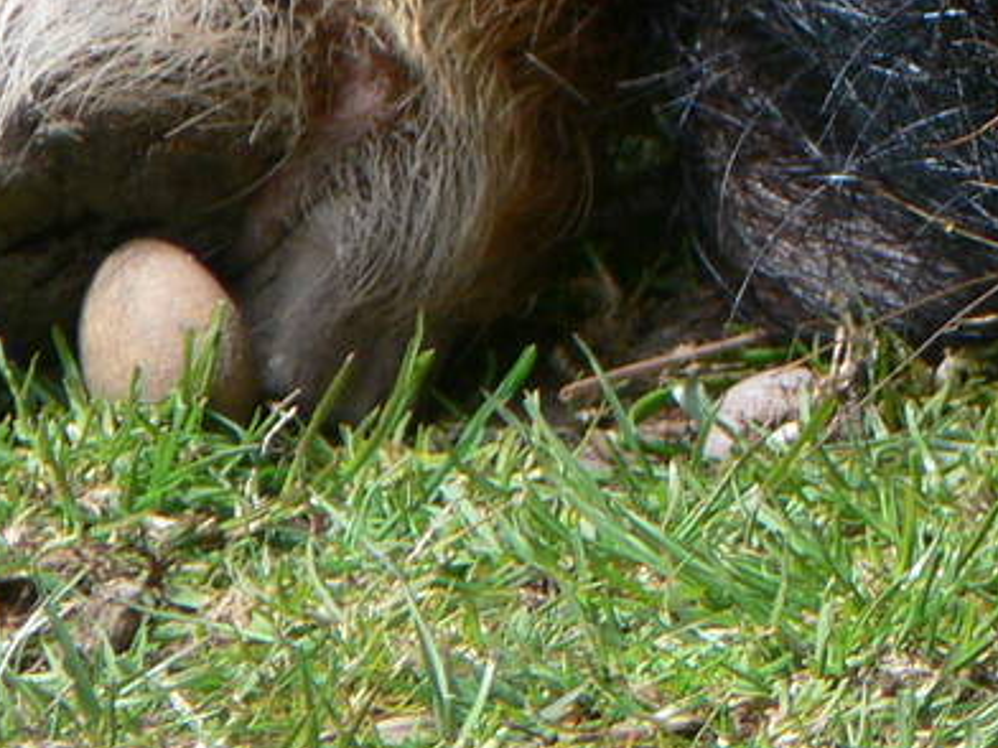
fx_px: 49444
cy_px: -740
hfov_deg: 1.2
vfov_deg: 0.9
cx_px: 1841
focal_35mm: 1715
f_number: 5.6
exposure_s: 1/160
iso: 80
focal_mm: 88.8
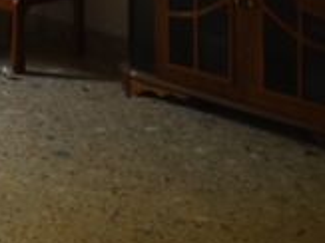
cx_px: -165
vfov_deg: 12.9
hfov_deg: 17.3
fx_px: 957
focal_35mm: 102
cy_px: -223
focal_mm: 4.6
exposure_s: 1/30
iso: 200
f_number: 3.2
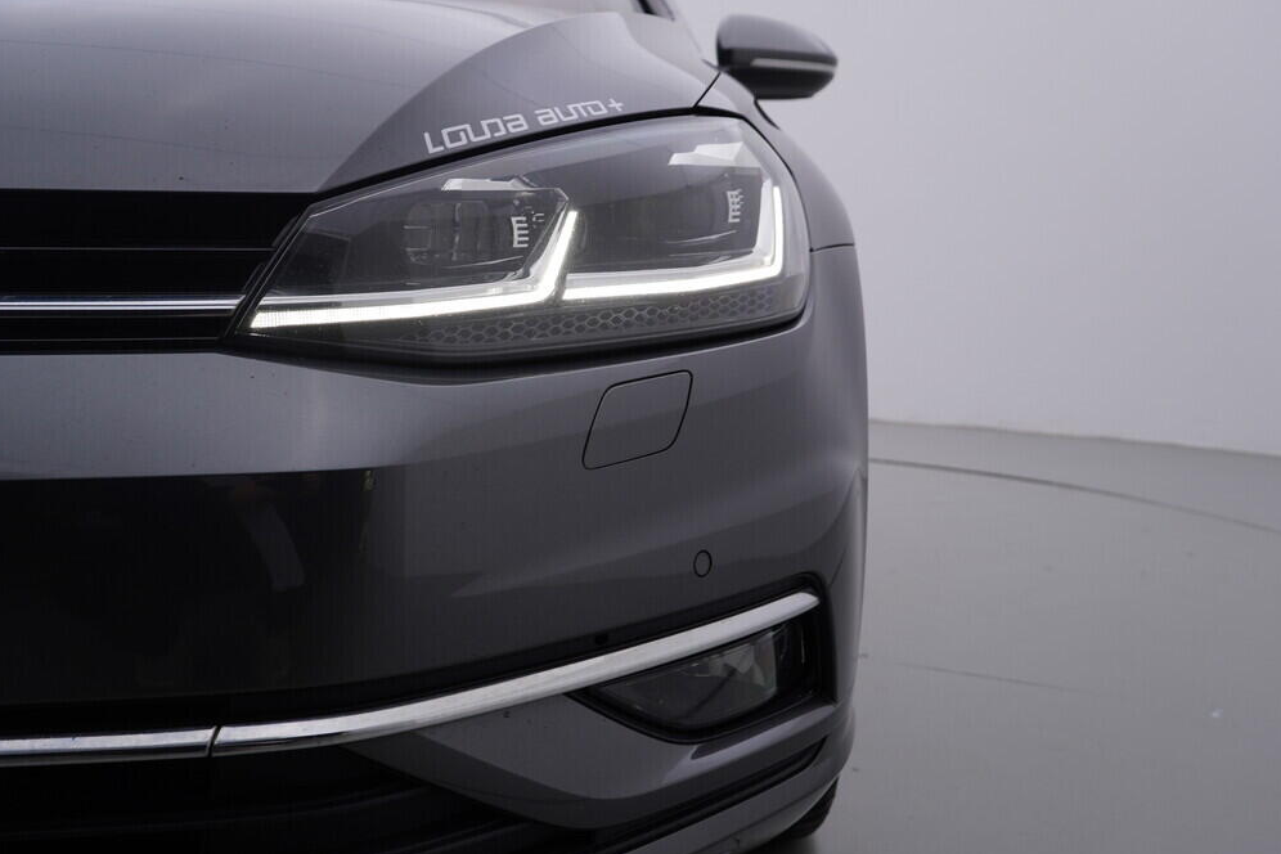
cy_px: 426
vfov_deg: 35.9
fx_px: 1316
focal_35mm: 37
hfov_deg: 51.9
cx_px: 626
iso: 125
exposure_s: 1/100
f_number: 4.5
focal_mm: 24
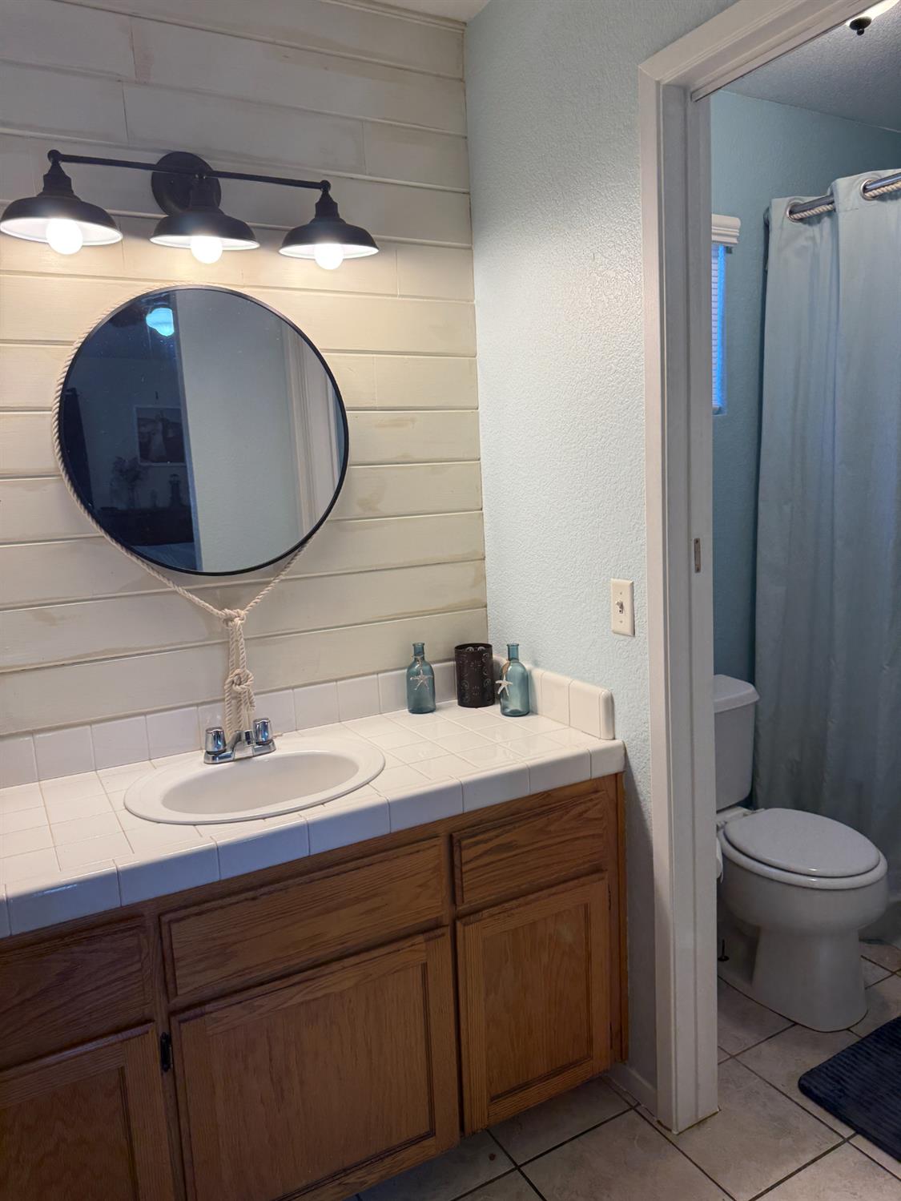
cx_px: 450
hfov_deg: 56.8
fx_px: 833
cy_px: 600
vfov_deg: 71.6
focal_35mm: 24
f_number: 1.78
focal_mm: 6.76
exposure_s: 1/120
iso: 100
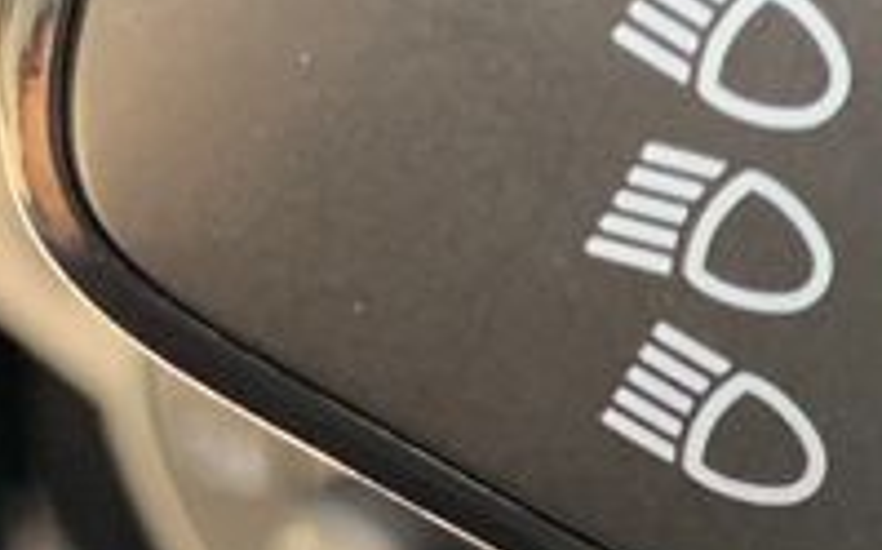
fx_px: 3410
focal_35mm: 142
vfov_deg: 9.2
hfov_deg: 11.6
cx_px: 2234
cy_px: 399
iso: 80
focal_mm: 4.25
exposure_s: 1/121
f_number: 1.8
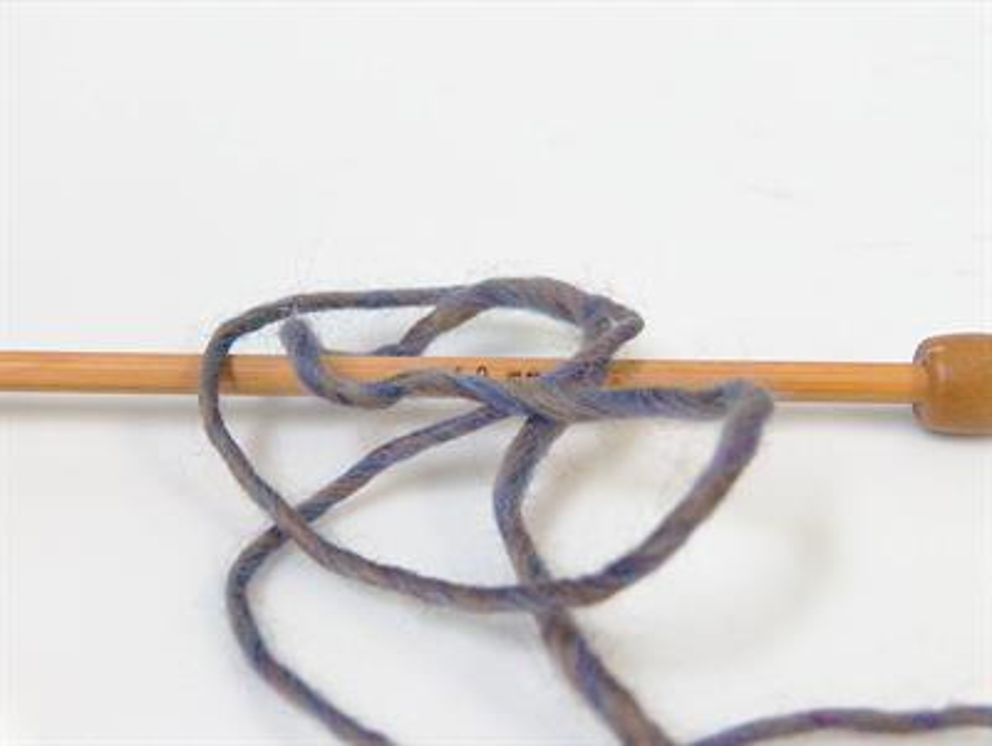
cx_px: 496
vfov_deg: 24.1
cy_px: 373
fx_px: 1750
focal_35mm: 61
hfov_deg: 31.6
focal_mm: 12.53
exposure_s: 1/46.3
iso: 200
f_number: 2.9
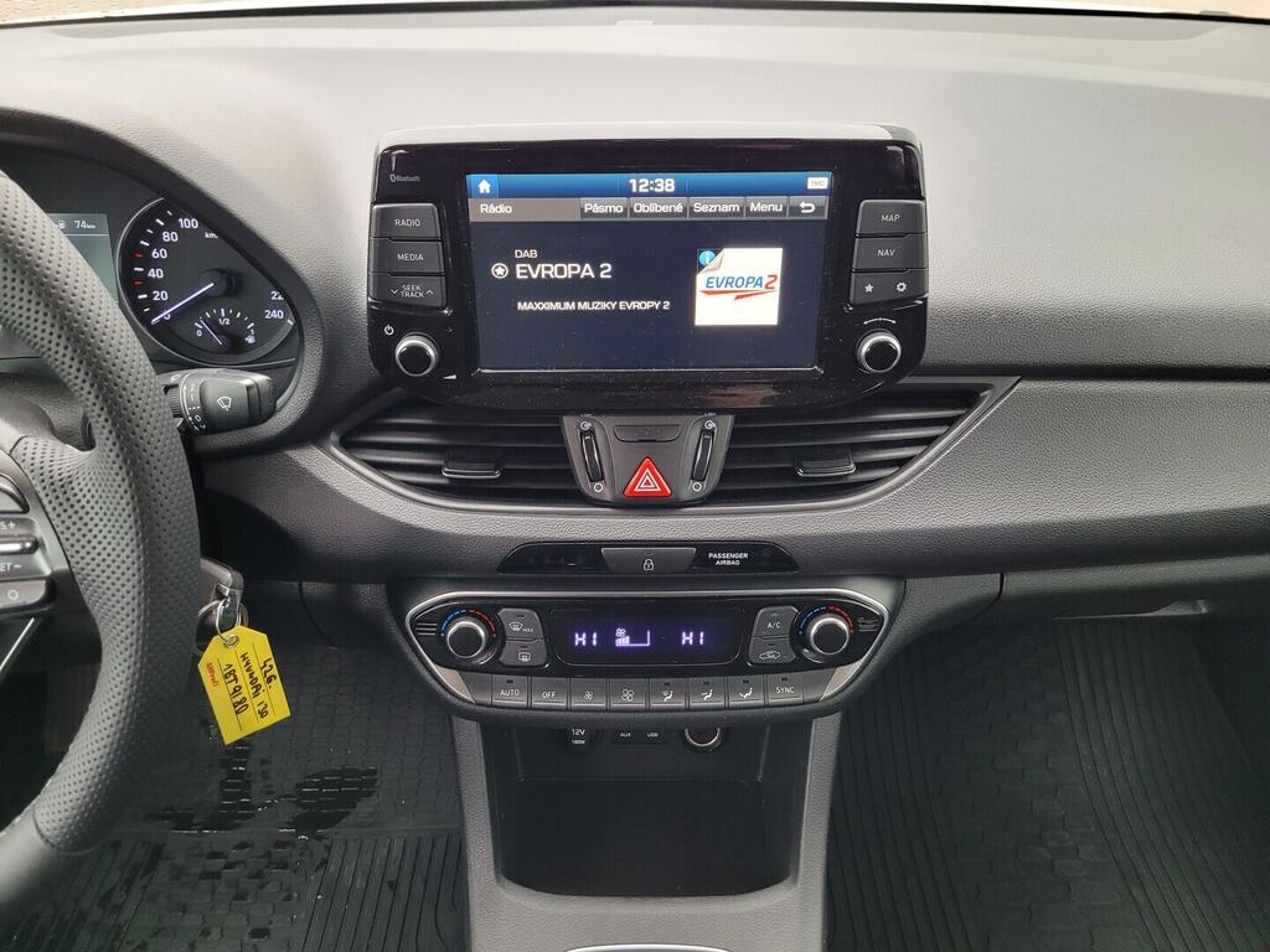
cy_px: 476
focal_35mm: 26
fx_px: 954
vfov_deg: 53.1
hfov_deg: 67.3
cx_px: 635
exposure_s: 1/100
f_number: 1.8
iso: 320
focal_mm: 5.4
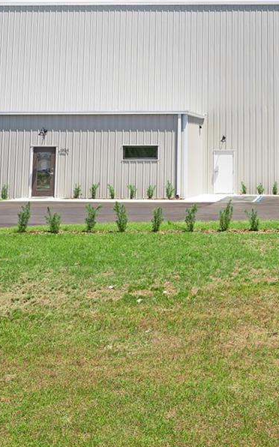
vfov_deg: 36.9
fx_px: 643
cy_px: 84
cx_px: 305
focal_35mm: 53
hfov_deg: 23.1
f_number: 6.3
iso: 250
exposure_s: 1/1250
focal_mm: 19.3
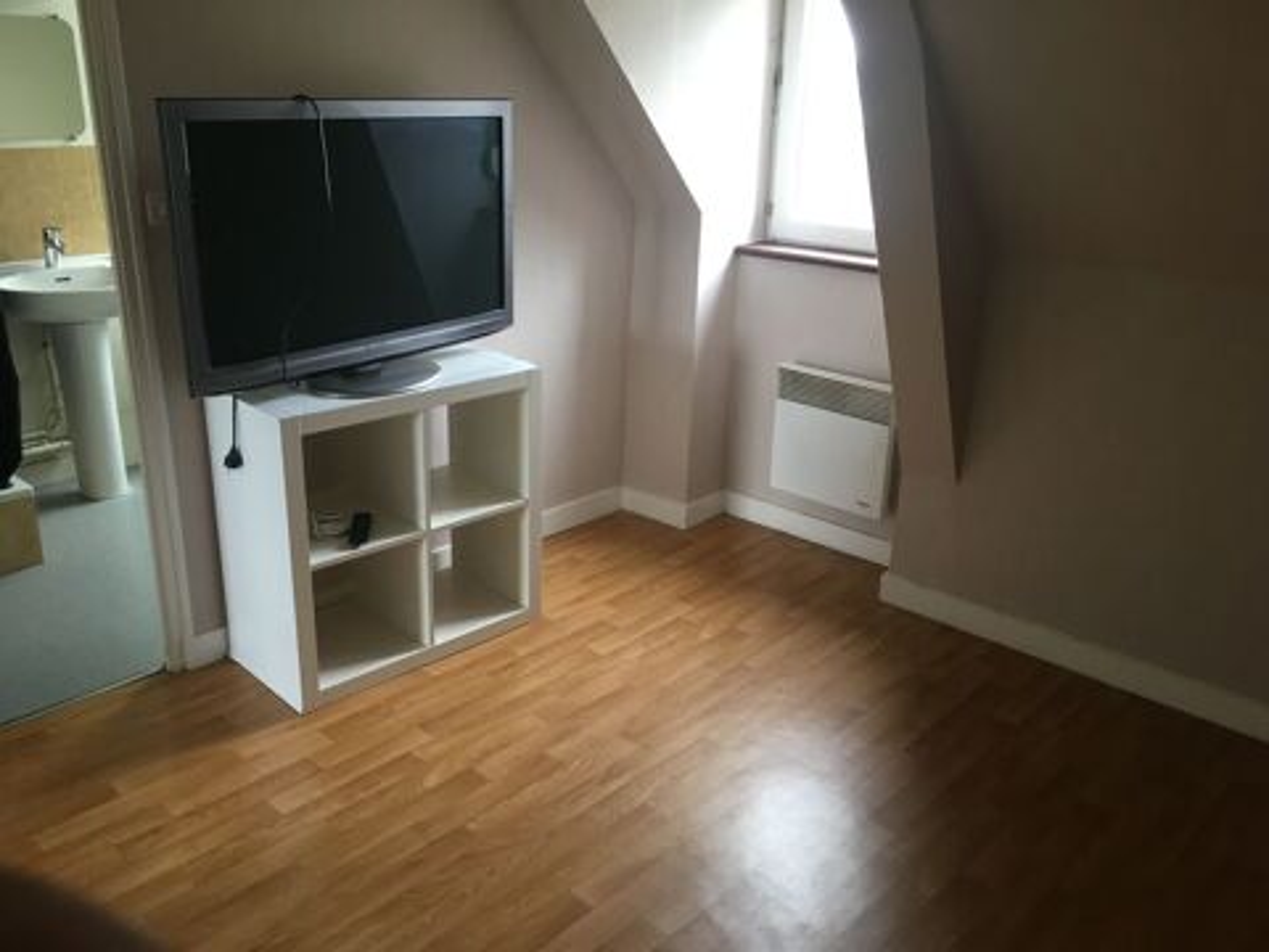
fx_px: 1063
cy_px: 476
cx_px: 634
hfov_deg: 61.7
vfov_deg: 48.2
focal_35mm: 29
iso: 100
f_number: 2.2
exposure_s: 1/33
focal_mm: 4.15
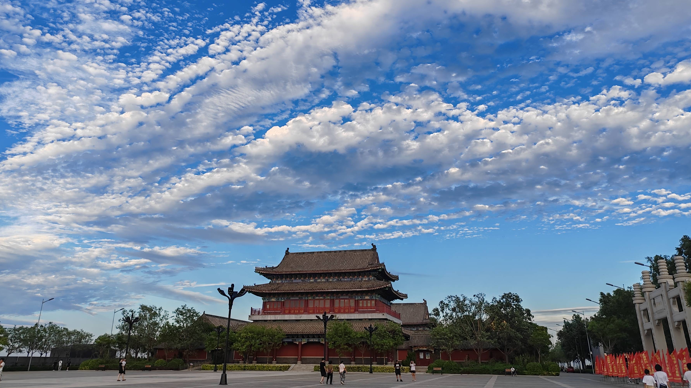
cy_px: 143
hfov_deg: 64.3
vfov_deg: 38.7
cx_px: 347
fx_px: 550
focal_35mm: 30
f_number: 1.8
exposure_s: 1/190
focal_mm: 6.14
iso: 50
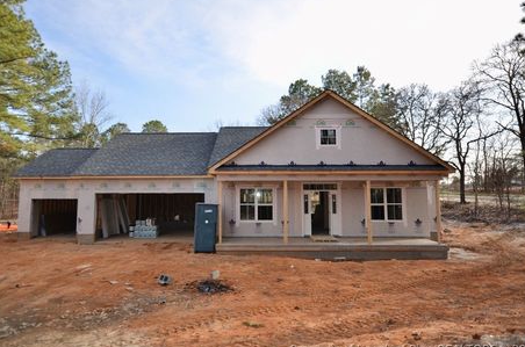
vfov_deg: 57.9
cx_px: 252
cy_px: 165
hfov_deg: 79.8
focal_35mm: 22
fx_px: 314
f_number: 4.5
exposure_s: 1/250
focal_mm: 13
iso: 100
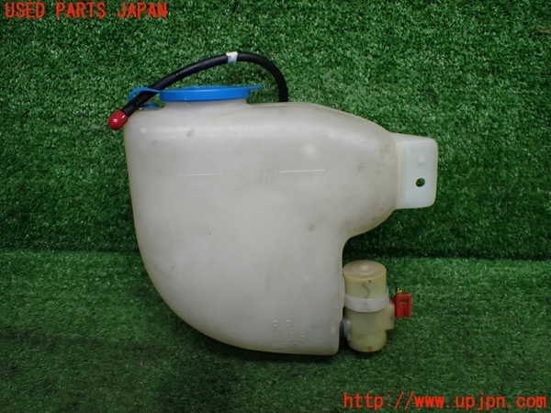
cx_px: 276
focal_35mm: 30
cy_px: 206
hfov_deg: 60.0
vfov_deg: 46.8
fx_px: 478
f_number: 2.3
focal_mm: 5.4
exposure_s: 1/125
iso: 320
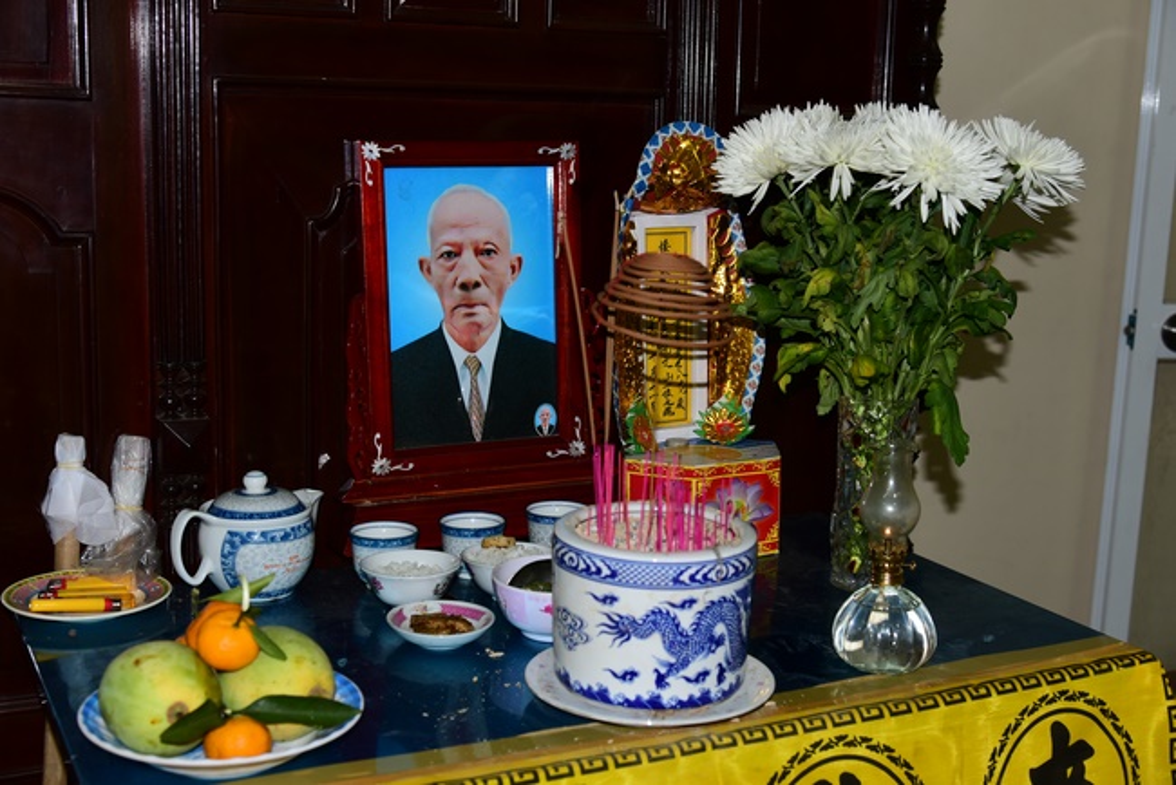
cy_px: 392
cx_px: 588
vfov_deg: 28.1
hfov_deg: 41.1
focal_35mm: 48
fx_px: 1569
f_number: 5
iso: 500
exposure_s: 1/80
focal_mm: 48
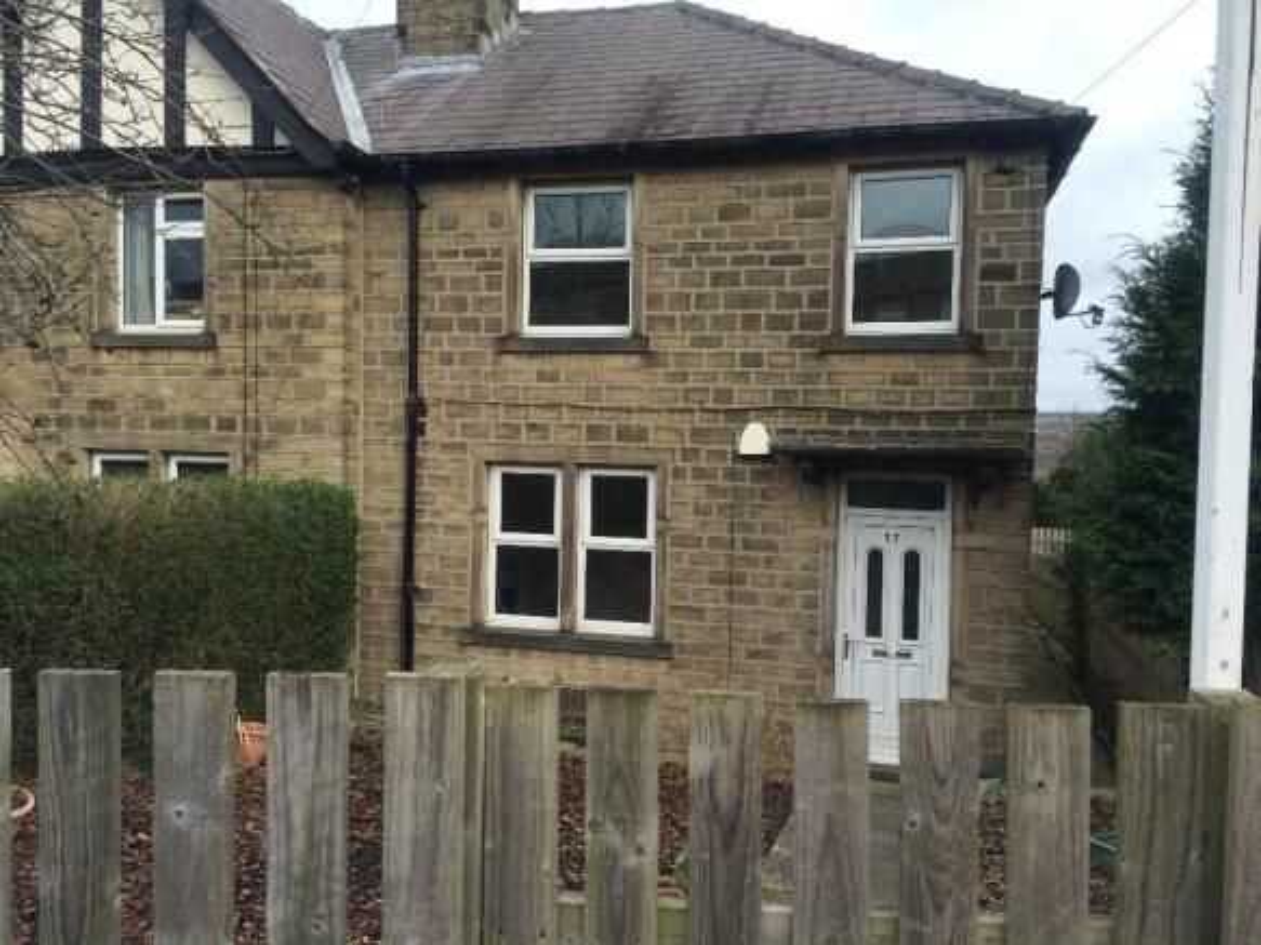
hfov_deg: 61.7
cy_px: 472
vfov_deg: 48.2
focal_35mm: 29
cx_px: 630
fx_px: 1056
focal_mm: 4.15
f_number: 2.2
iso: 32
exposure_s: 1/260
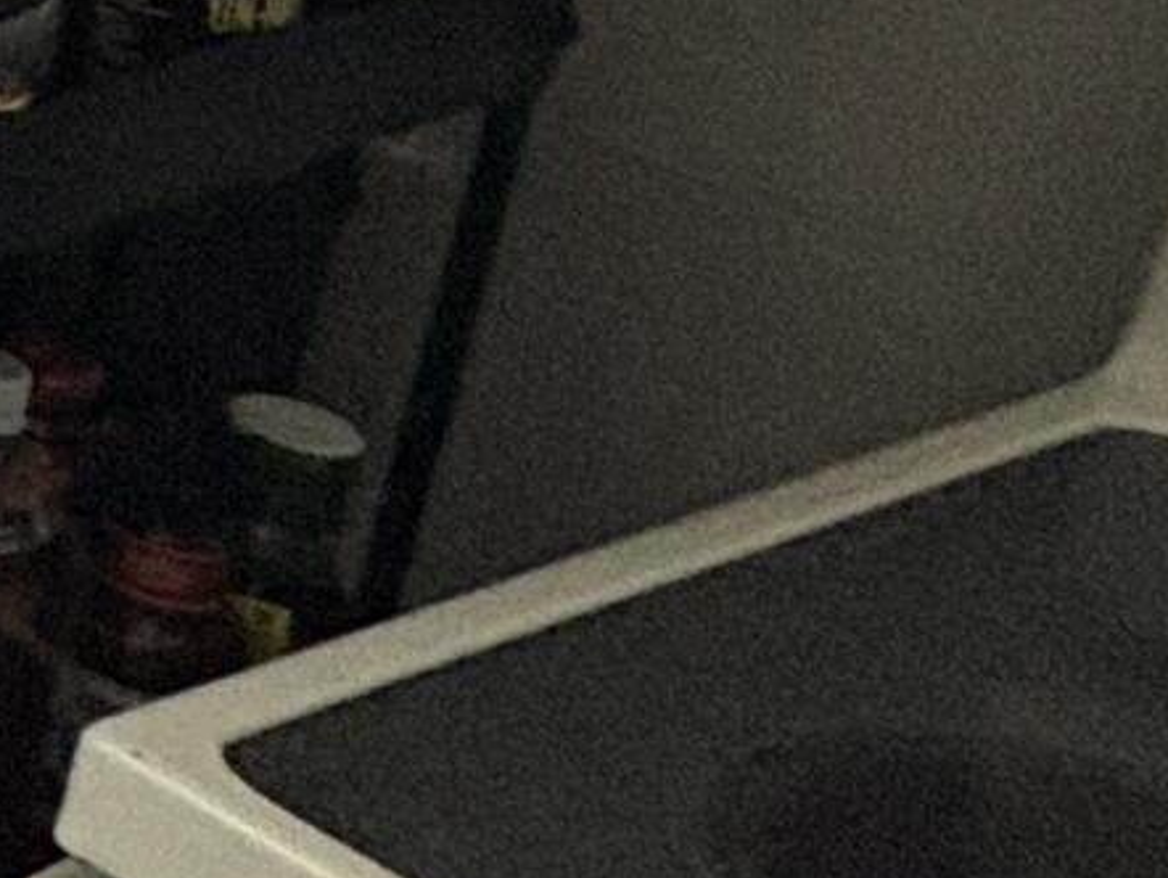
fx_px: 3207
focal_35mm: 95
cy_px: -643
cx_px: -2368
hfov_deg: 11.4
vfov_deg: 14.0
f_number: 2.2
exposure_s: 1/60
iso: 500
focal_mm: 2.22
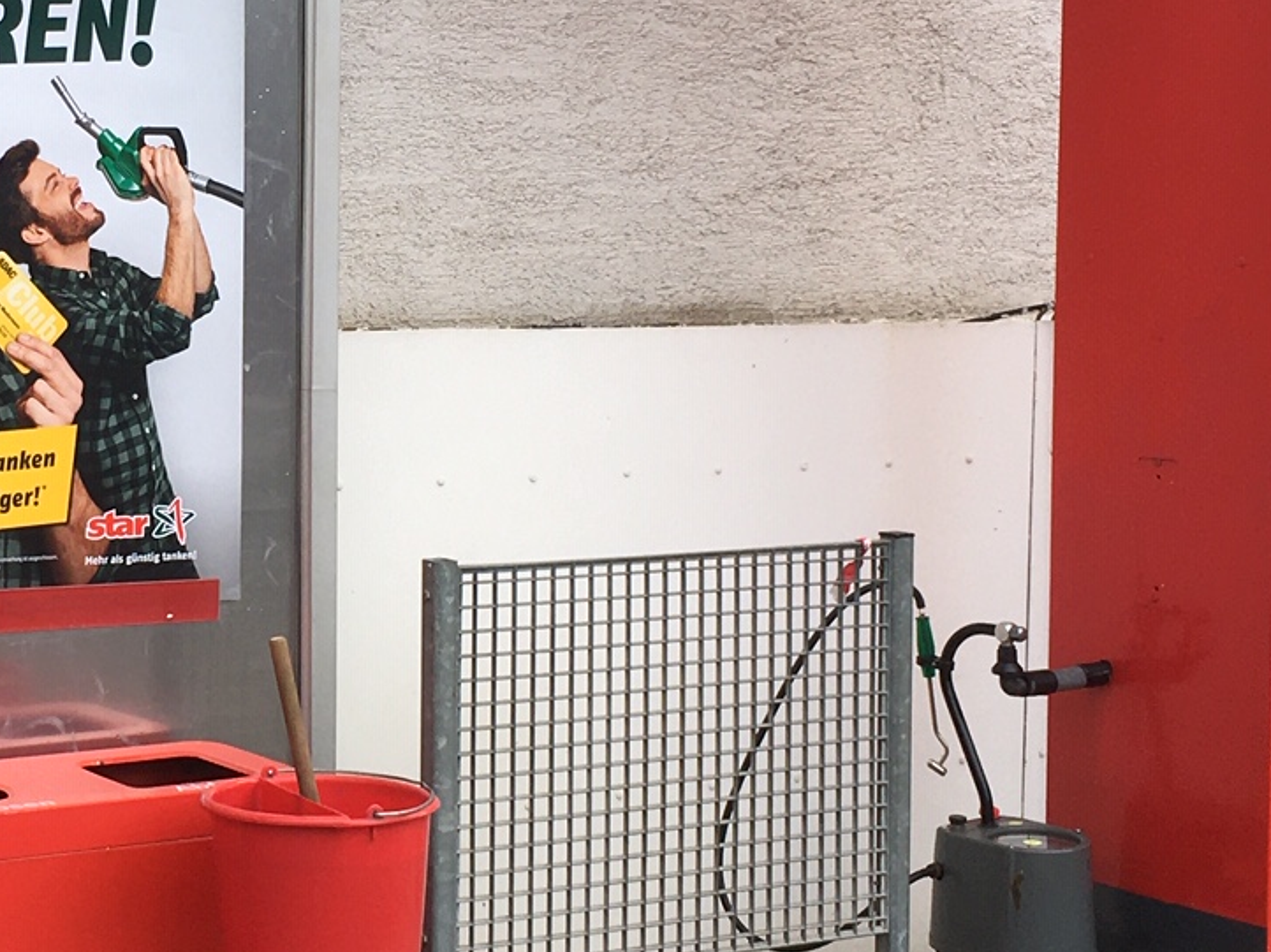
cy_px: 366
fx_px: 2973
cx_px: 120
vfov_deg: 18.2
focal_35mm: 81
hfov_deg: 23.5
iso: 25
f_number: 2.2
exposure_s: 1/475
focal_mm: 4.15
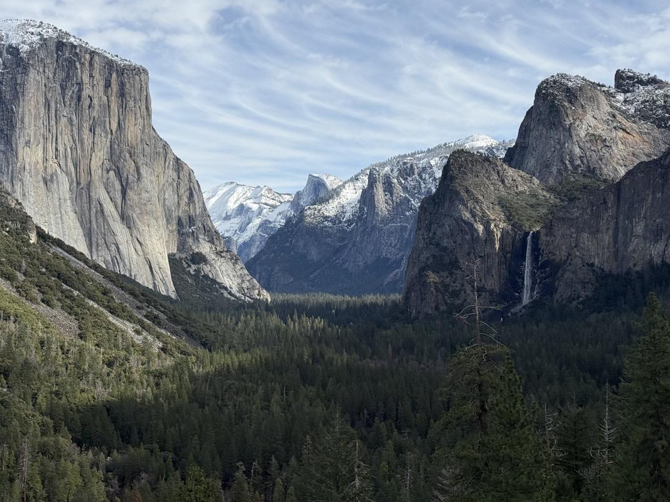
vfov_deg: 27.0
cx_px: 300
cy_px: 220
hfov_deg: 35.5
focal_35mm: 54
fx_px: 1045
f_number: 1.78
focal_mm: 6.76
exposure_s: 1/7874
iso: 80
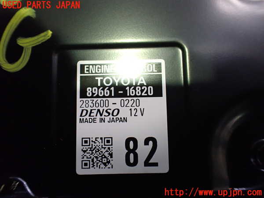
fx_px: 229
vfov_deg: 46.8
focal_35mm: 30
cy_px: 99
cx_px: 132
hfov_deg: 60.0
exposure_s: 1/60
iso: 800
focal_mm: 5.4
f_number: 2.3
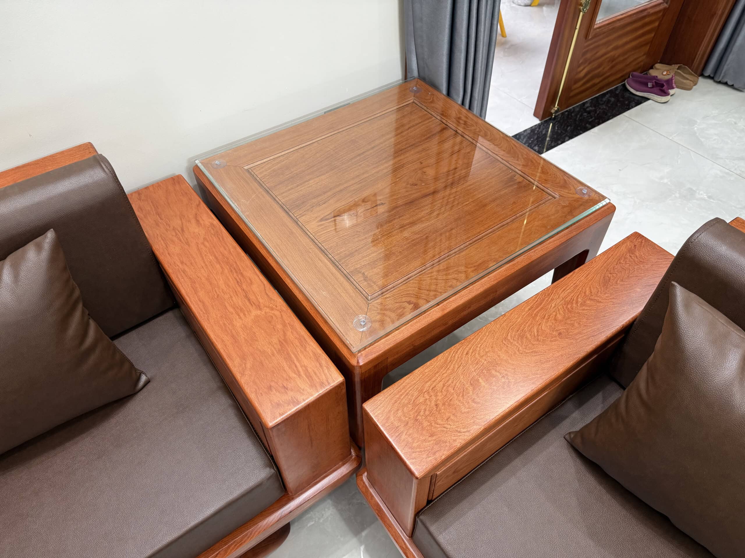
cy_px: 279
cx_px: 372
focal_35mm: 24
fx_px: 517
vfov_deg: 56.8
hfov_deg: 71.6
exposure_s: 1/50
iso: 125
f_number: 1.8
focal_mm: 6.8
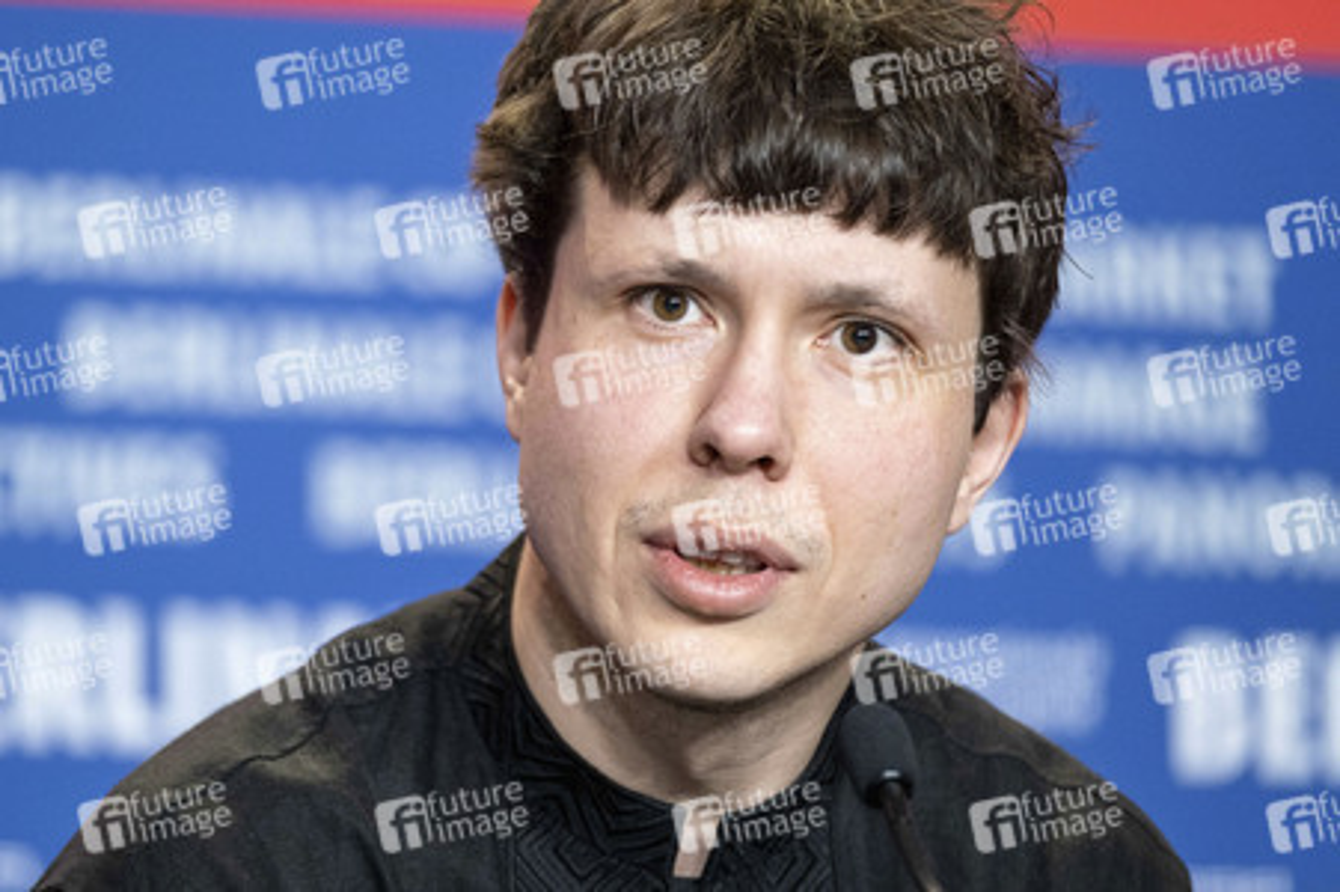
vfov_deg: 6.5
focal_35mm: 210
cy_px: 446
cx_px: 670
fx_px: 7811
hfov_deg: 9.8
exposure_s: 1/200
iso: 2500
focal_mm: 140
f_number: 2.8
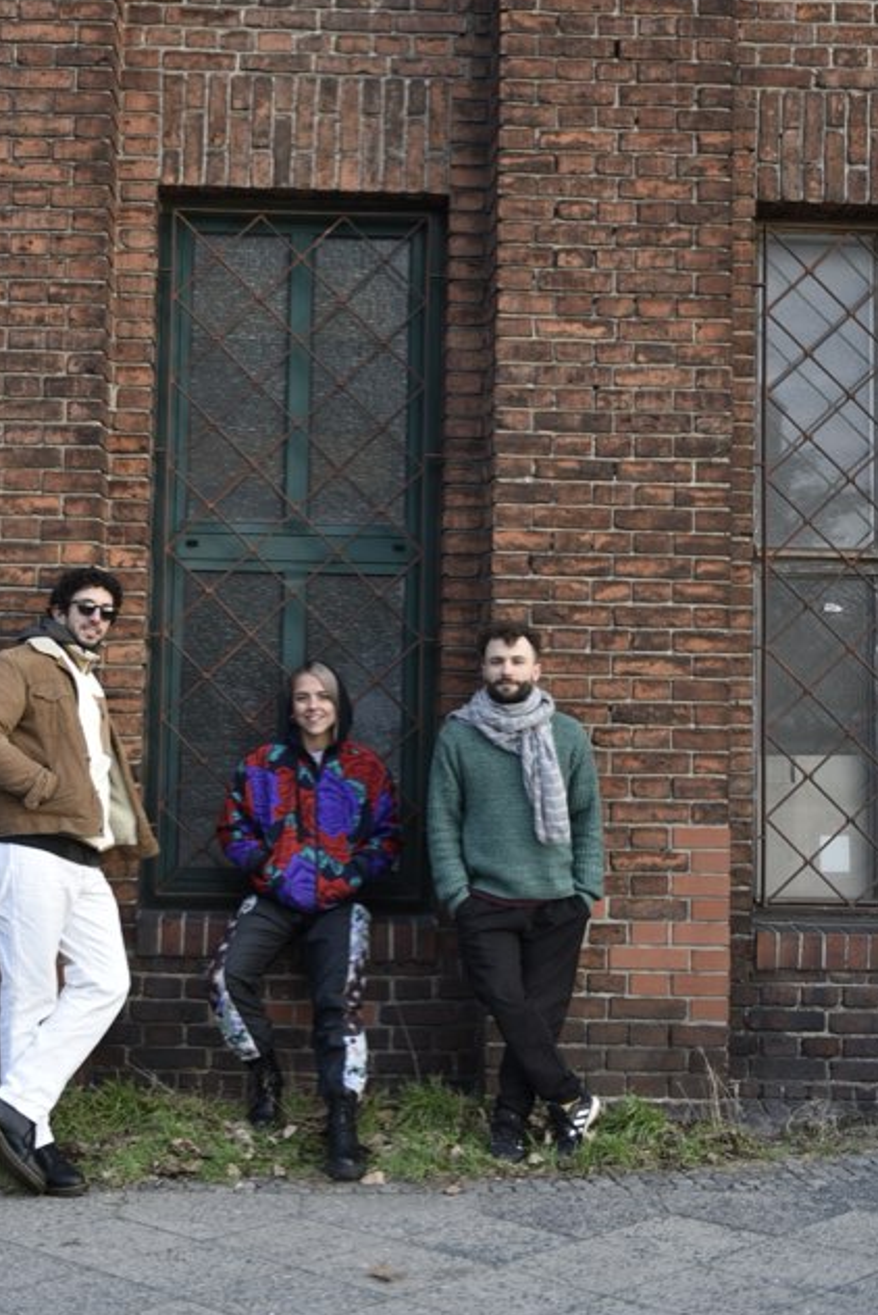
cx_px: 347
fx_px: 2083
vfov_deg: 34.9
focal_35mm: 57
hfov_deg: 23.8
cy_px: 499
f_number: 3.2
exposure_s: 1/125
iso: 100
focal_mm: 45
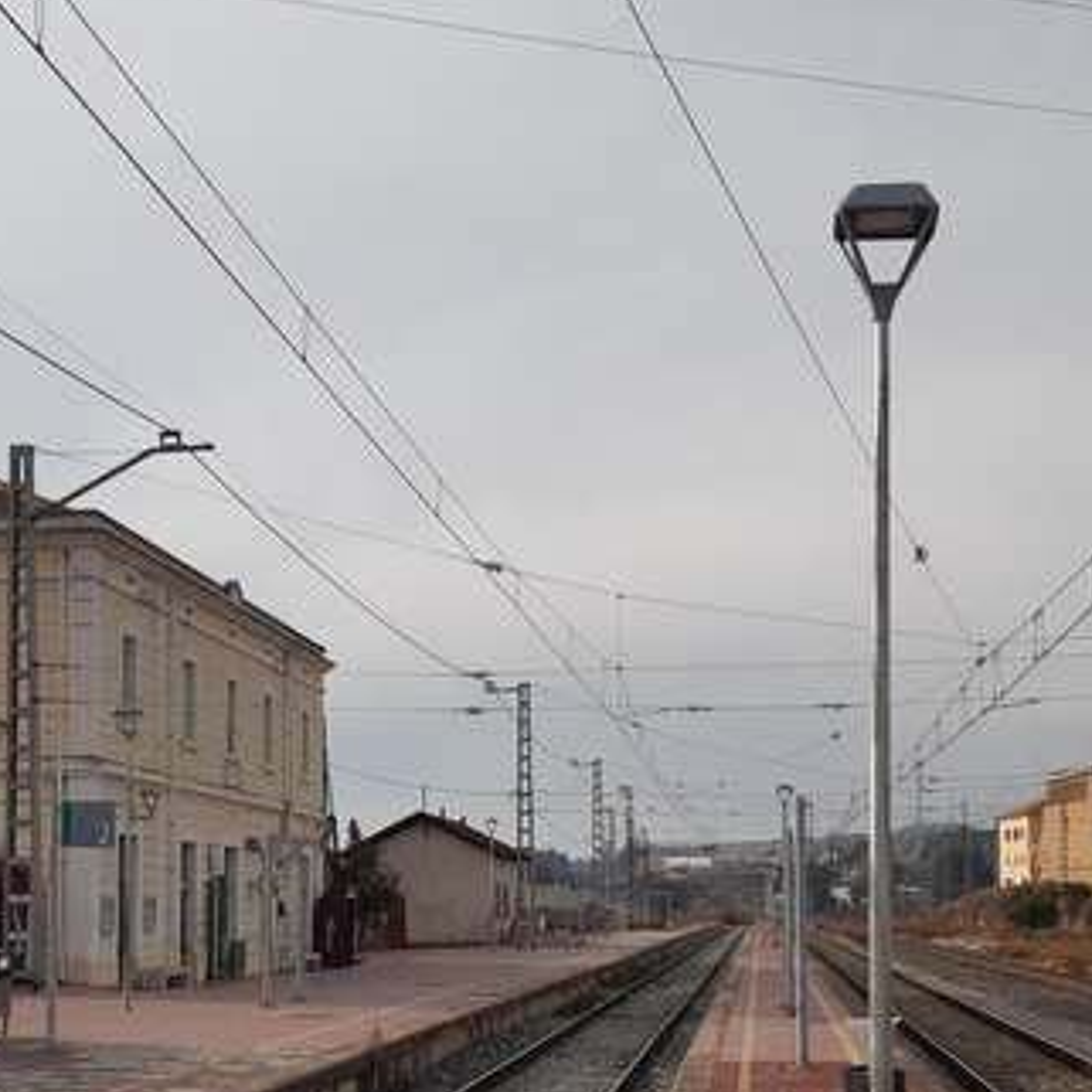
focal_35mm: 55
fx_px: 1963
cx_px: 361
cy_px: 844
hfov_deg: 30.8
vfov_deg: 30.5
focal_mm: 3.92
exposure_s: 1/2364
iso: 40
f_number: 1.7
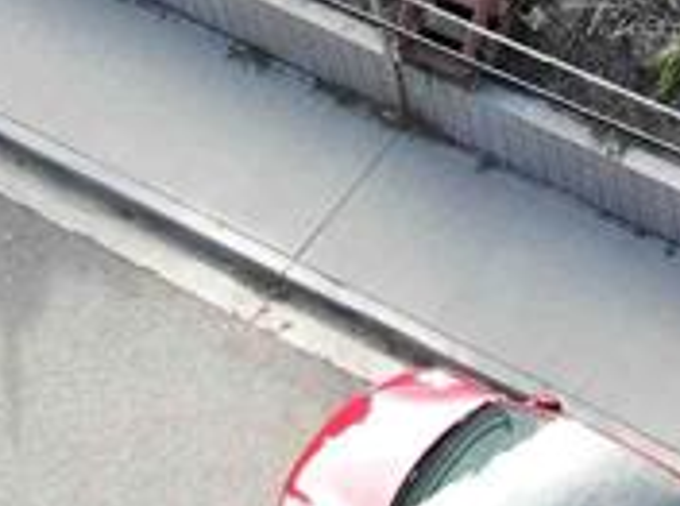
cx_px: 1155
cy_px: -937
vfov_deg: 8.9
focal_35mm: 140
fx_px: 2743
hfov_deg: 13.0
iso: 120
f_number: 2.8
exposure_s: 1/320
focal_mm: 12.29
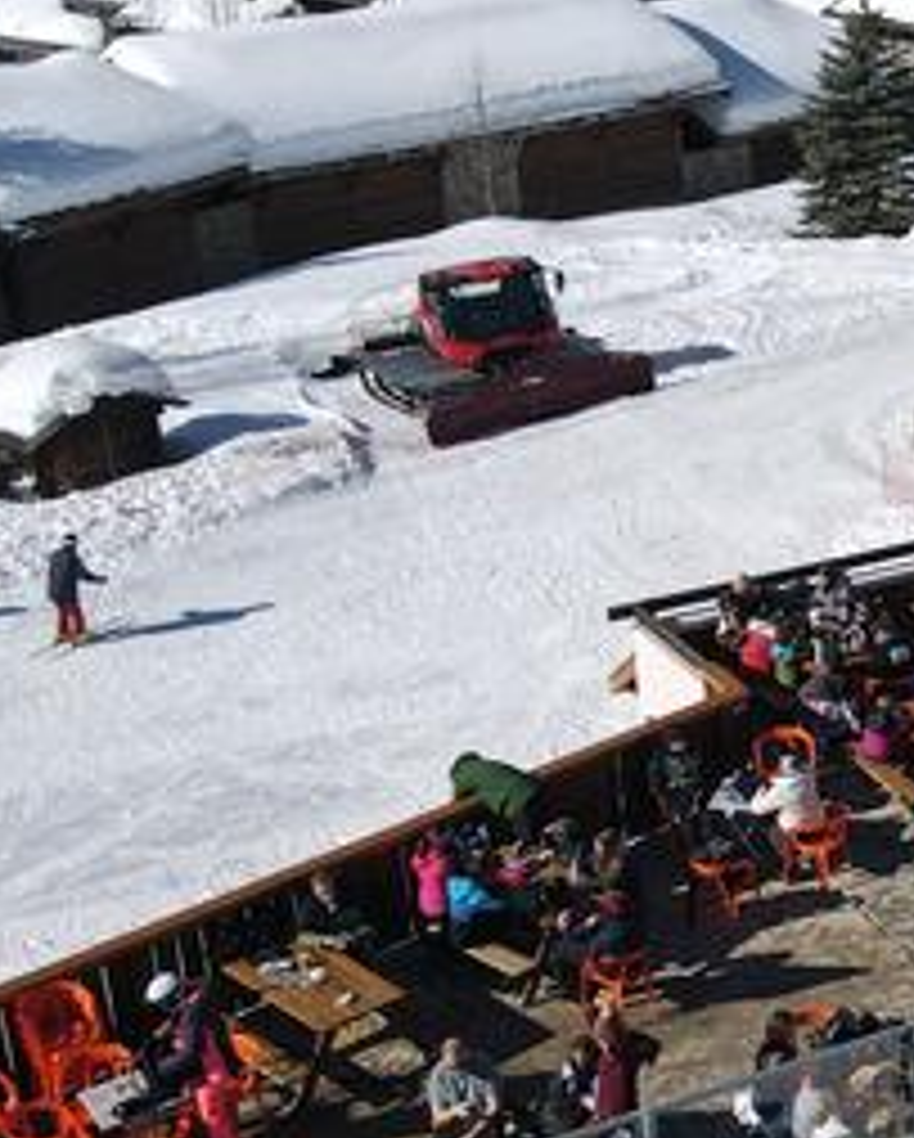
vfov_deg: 25.6
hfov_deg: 19.2
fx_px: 2498
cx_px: 1175
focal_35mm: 74
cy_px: 697
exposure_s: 1/2000
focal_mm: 4.5
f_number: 2.8
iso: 100
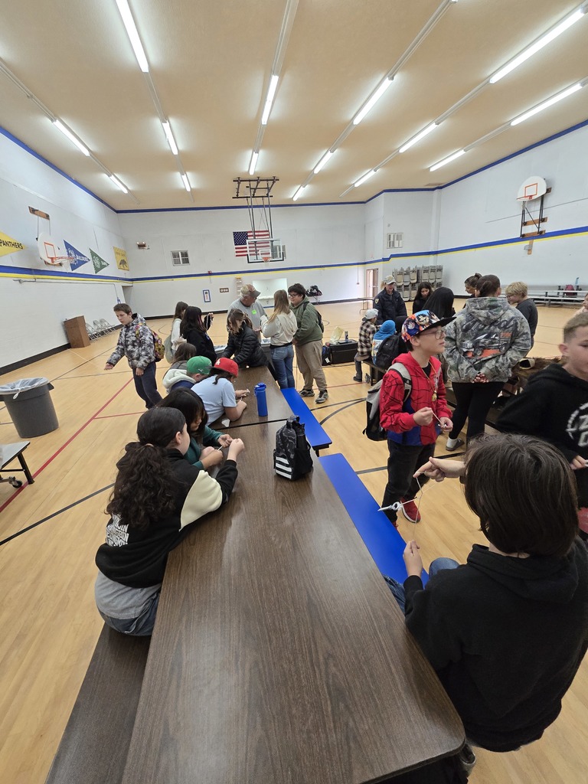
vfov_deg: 106.2
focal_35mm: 13
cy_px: 392
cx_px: 294
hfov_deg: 89.9
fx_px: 294
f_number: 2.2
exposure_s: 1/60
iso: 250
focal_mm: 2.2
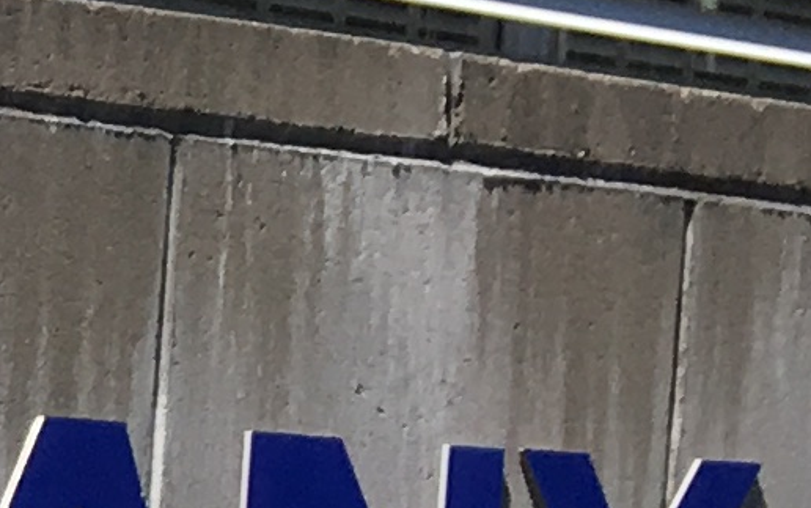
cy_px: 1312
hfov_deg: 7.4
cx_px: -1823
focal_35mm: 240
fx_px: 5307
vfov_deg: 5.3
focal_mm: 4.15
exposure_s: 1/1040
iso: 25
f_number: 2.2
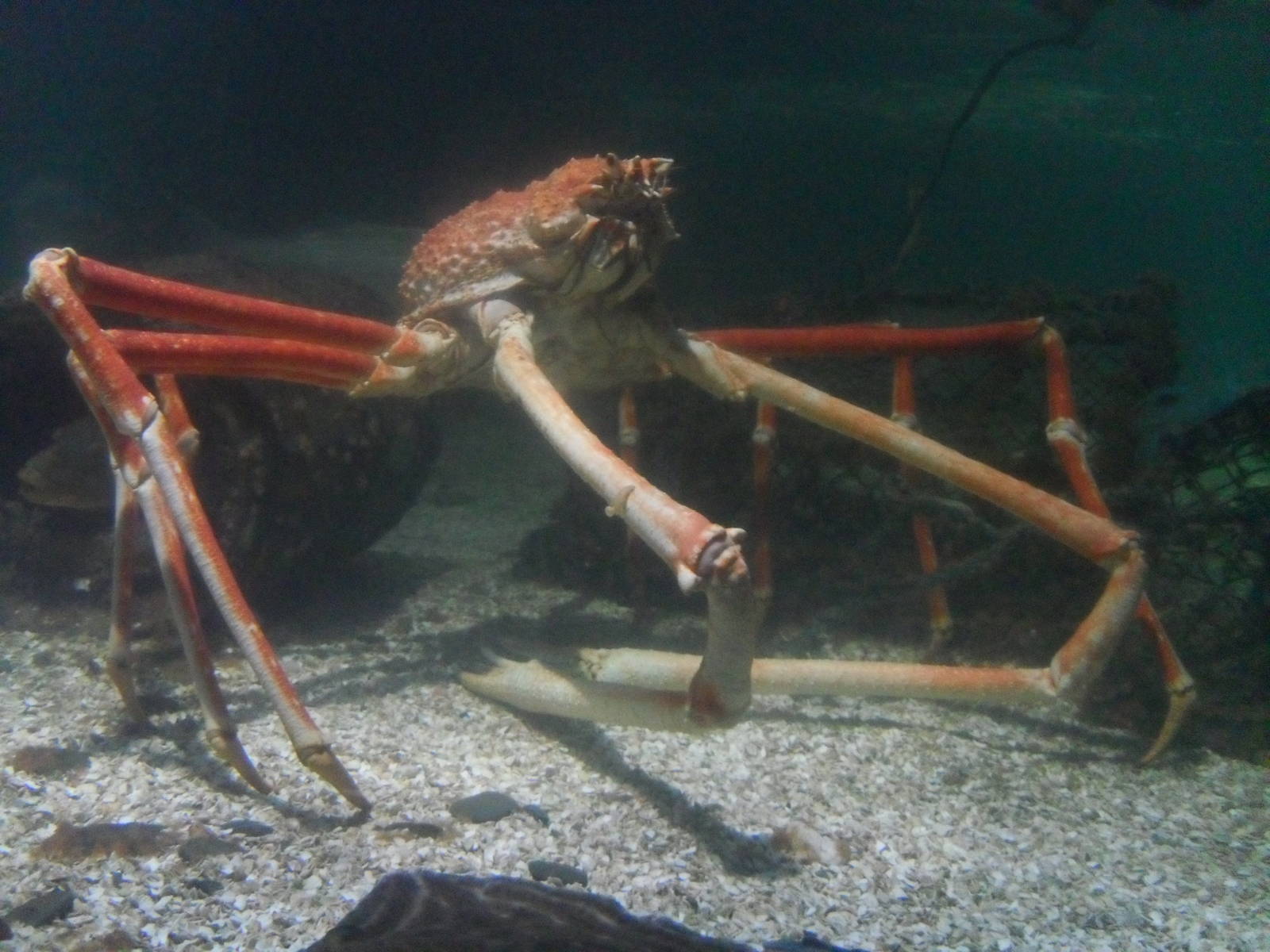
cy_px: 476
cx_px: 635
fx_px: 1284
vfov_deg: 40.7
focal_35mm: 35
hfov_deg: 52.6
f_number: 2.8
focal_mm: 6.2
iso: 640
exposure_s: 1/15
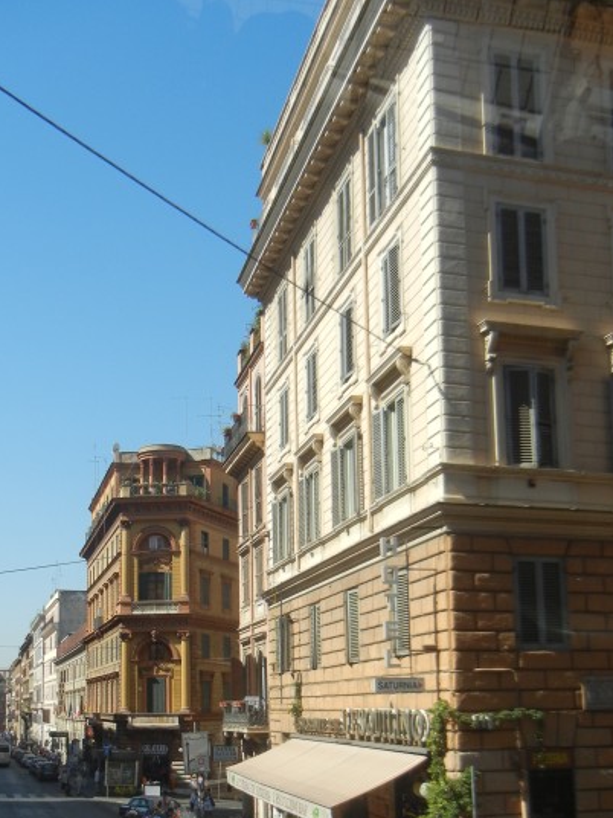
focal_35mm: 43
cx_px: 189
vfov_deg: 42.9
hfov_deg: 33.2
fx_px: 1015
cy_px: 585
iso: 160
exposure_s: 1/280
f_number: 7
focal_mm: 5.4
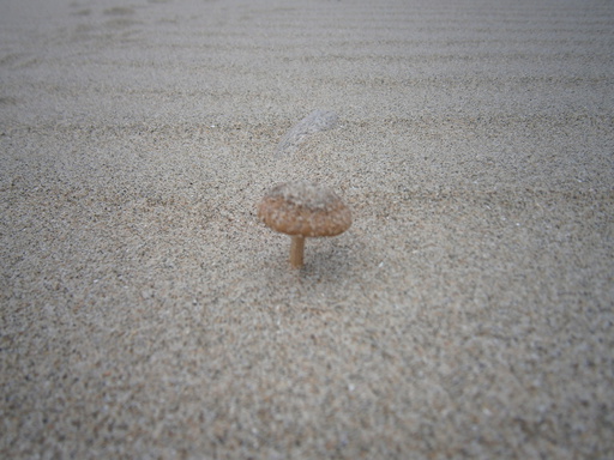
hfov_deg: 67.3
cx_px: 307
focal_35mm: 26
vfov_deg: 53.1
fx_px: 461
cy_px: 230
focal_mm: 4.7
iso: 80
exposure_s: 1/2000
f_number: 2.8
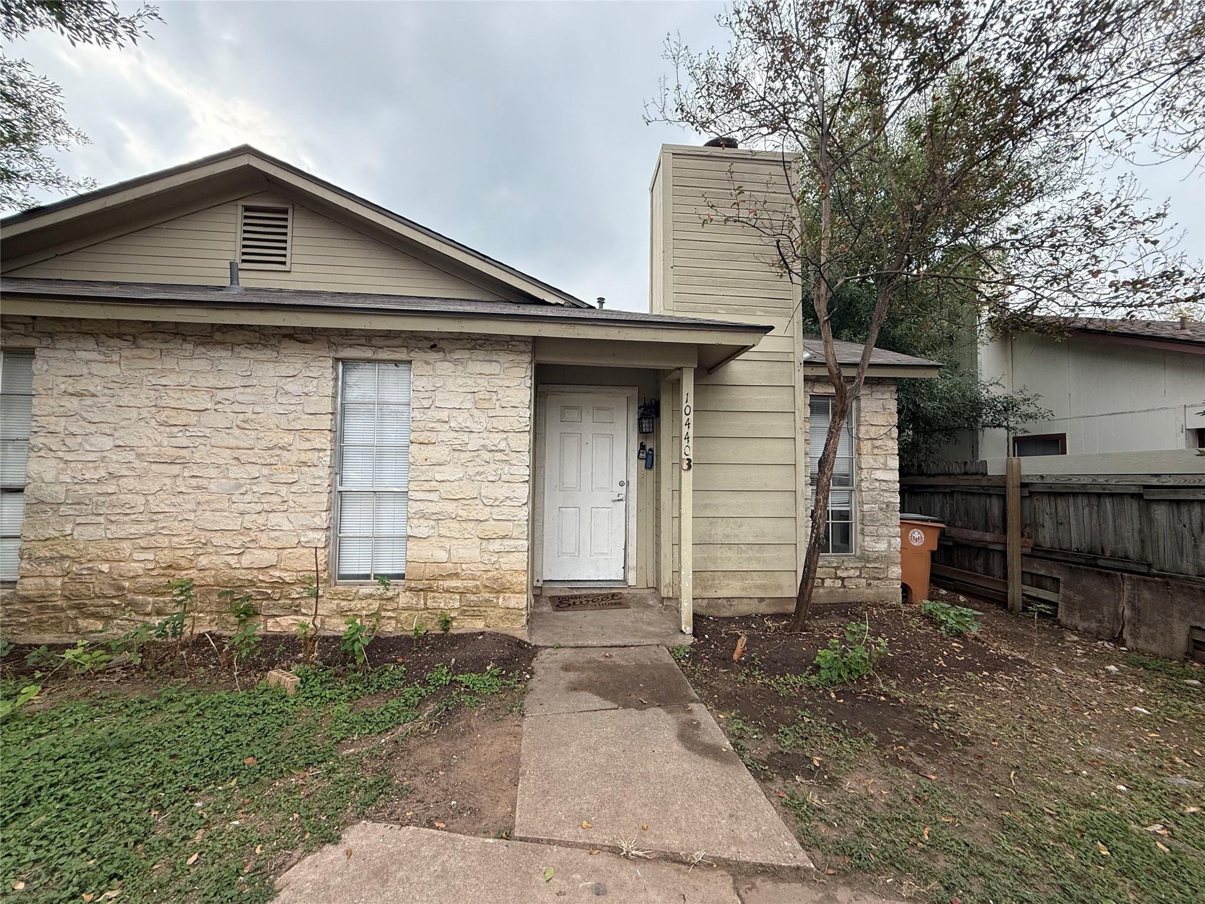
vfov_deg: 85.7
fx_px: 487
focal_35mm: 14
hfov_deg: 102.1
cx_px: 602
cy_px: 452
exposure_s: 1/574
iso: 64
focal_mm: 2.22
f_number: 2.2
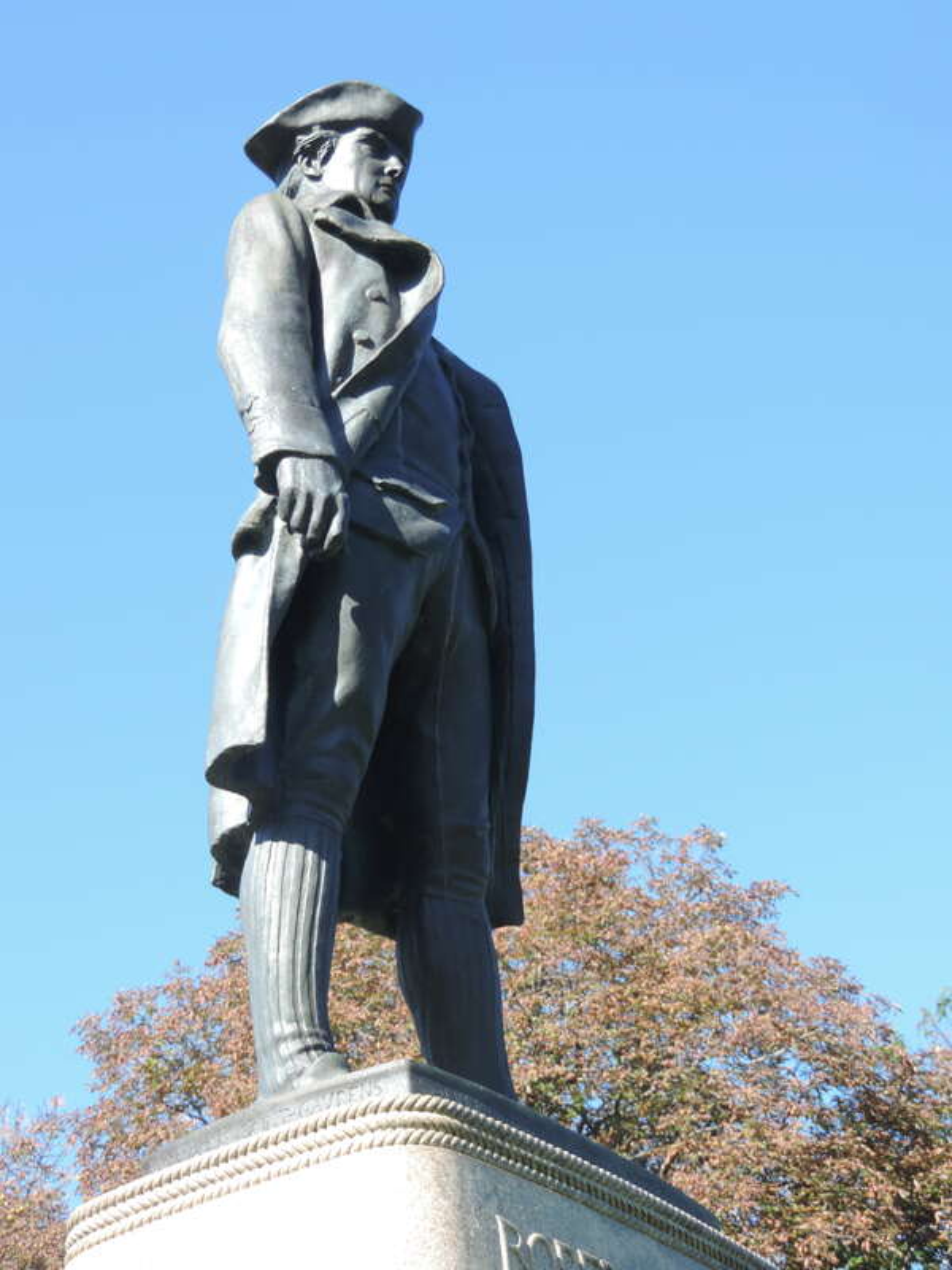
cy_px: 635
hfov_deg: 19.6
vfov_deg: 26.0
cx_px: 476
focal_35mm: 75
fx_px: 2750
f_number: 3.9
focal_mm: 13.3
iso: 80
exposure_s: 1/200
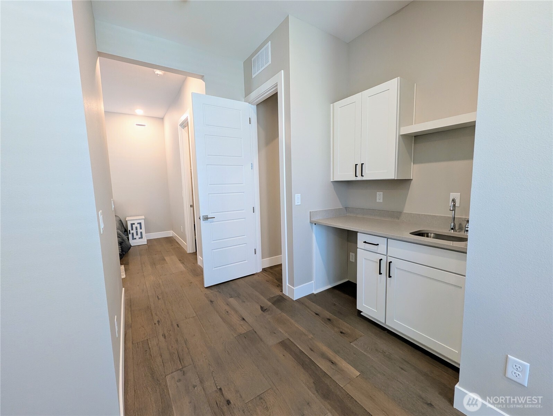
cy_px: 208
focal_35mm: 13
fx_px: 208
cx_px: 276
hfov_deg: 106.1
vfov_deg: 90.0
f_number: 2.2
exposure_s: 1/24
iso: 107
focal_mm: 1.95
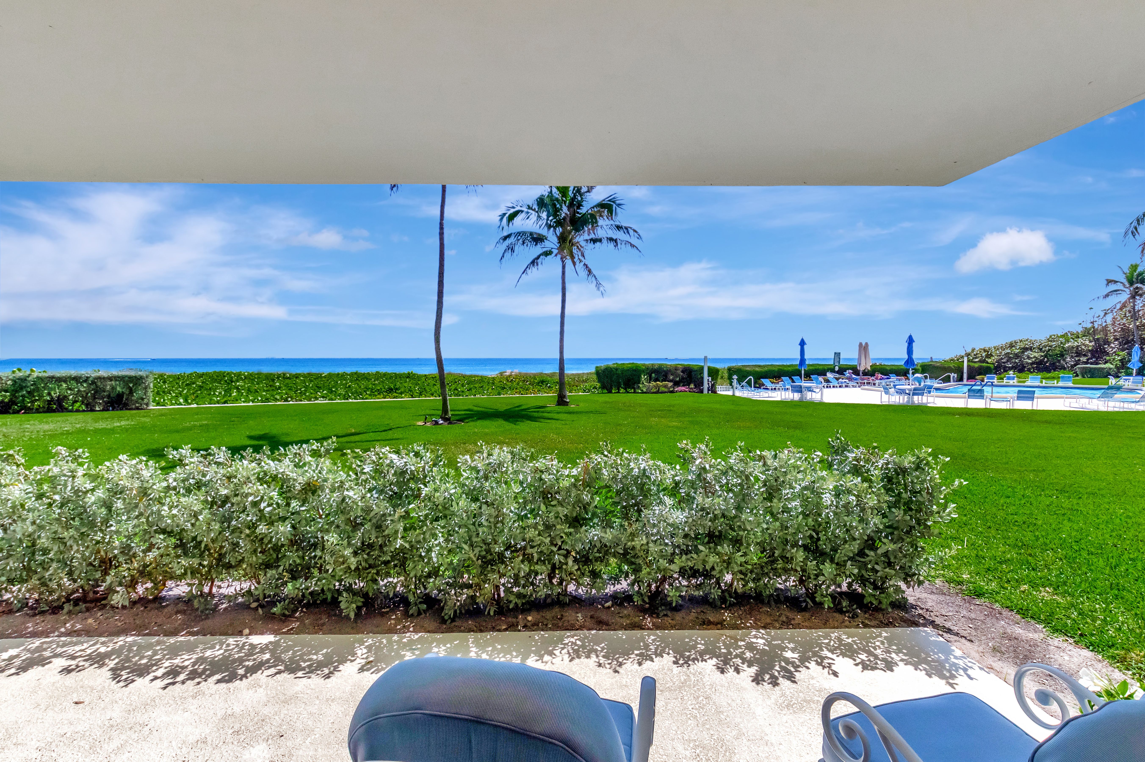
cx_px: 572
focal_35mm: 15
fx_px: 477
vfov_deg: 77.3
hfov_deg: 100.4
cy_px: 381
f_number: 8
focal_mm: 10
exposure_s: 1/8000
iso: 640
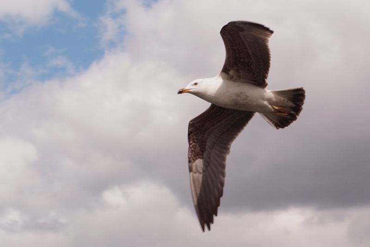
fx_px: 1388
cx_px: 185
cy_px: 124
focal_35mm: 135
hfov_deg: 15.2
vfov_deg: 10.2
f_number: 13
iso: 400
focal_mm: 90
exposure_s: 1/640
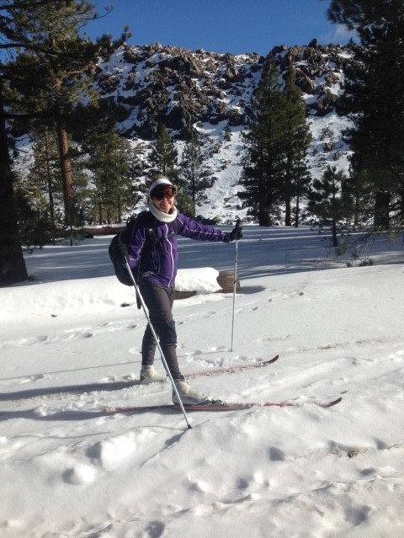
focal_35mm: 33
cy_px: 269
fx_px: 513
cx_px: 202
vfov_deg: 55.3
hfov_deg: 43.0
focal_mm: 4.12
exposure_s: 1/2584
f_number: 2.4
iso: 50
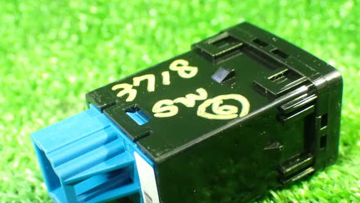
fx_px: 582
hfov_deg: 34.3
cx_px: 180
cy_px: 127
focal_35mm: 61
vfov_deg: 19.7
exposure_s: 1/13
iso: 1600
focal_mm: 9.65
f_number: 3.3
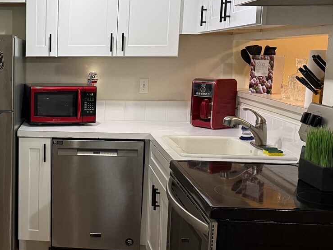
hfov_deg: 34.0
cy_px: 128
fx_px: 500
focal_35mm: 52
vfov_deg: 28.0
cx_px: 10
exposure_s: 1/60
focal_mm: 6.76
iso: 320
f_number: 1.78
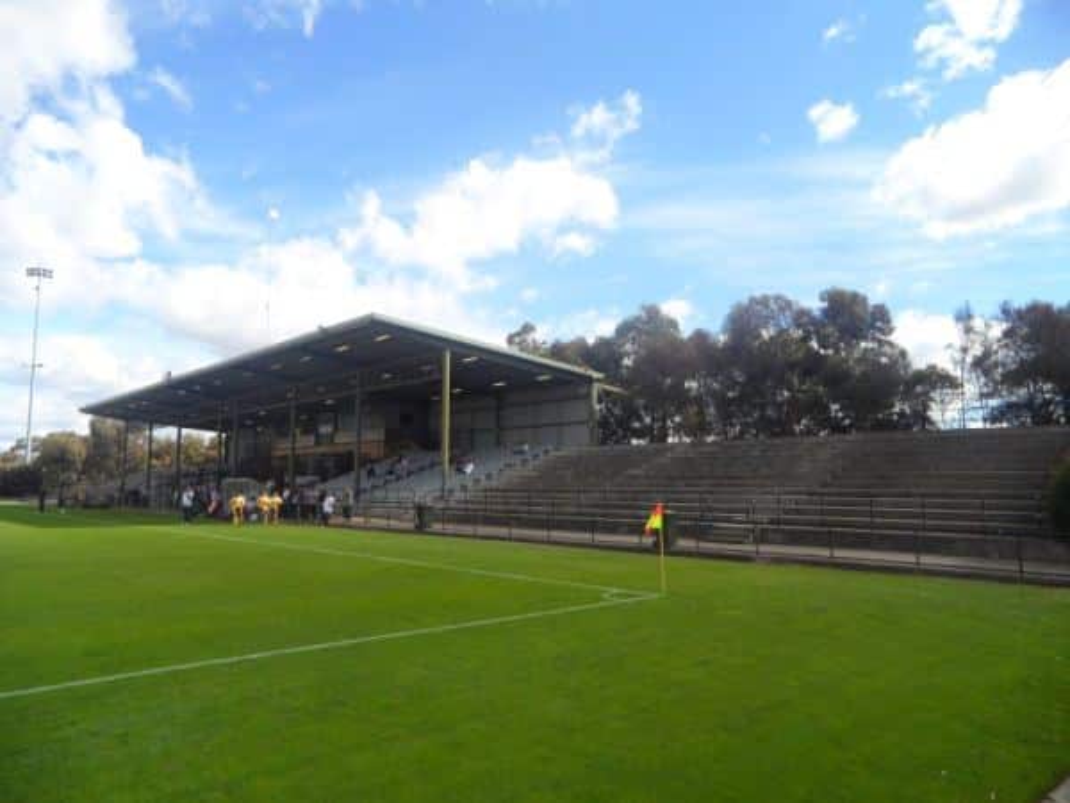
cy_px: 402
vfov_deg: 56.8
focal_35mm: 24
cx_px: 535
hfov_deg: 71.6
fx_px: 742
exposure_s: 1/750
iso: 80
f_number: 2.9
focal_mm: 4.1
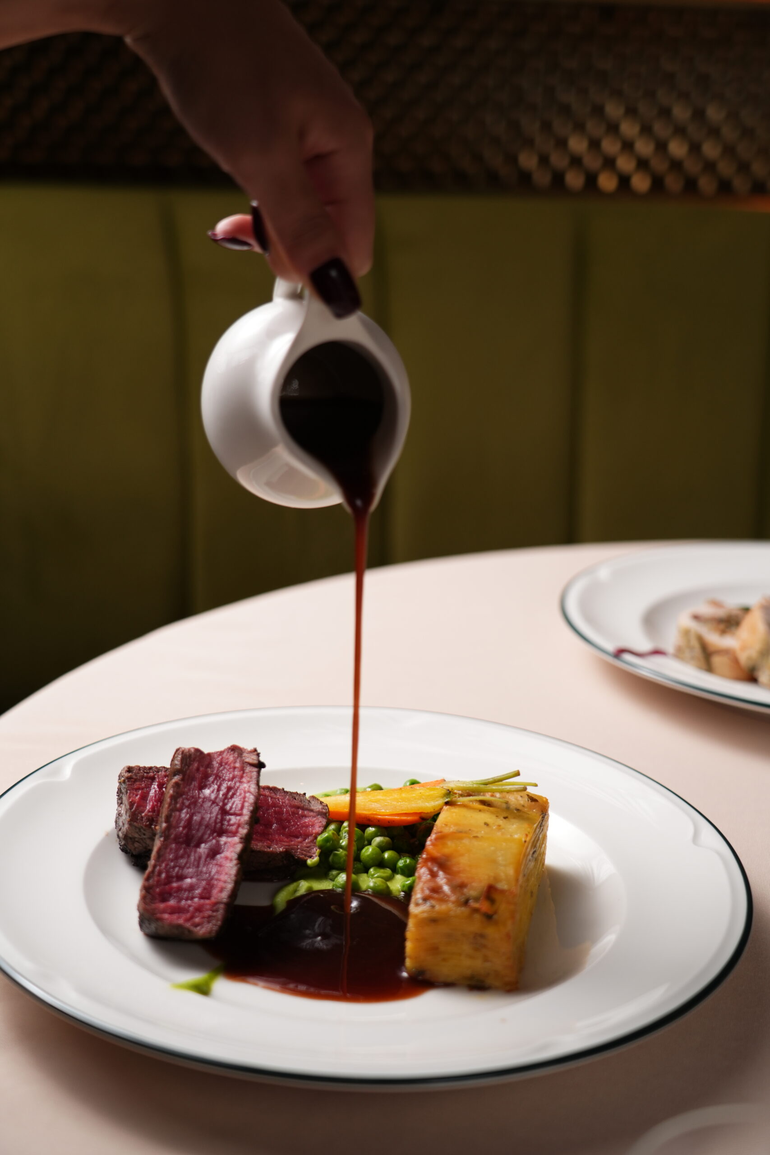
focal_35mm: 50
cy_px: 578
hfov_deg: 27.0
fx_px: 1604
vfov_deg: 39.6
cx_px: 385
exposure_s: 1/125
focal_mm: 50
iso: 400
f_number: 4
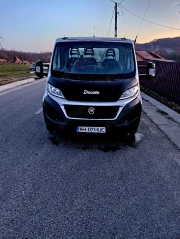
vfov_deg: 73.9
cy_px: 120
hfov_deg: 58.9
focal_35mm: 23
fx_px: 159
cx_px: 90
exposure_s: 1/25
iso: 1250
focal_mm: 5.54
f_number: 1.8
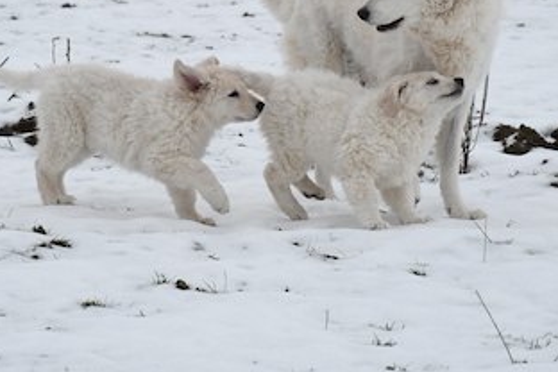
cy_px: 89
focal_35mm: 231
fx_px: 3580
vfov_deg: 5.9
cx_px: 270
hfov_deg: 8.9
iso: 1250
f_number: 4.5
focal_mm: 80
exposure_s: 1/640
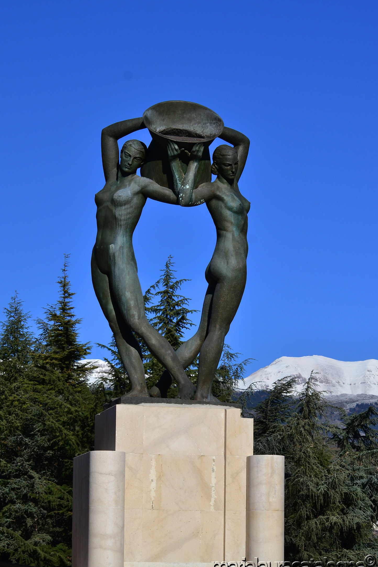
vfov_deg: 17.1
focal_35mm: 120
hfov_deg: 11.4
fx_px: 1890
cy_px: 272
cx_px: 172
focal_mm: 72
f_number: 11
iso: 200
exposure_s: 1/640
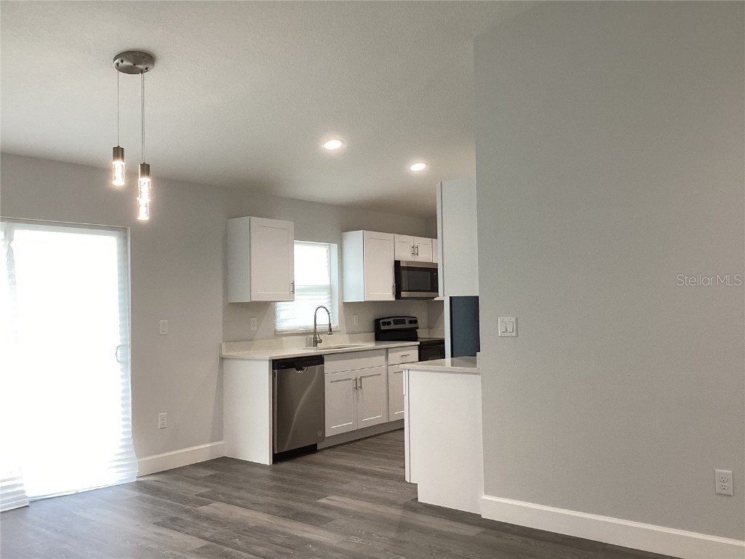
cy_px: 280
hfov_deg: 58.4
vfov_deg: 45.4
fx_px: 667
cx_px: 372
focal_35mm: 31
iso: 80
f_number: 2.4
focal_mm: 3.3
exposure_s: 1/60
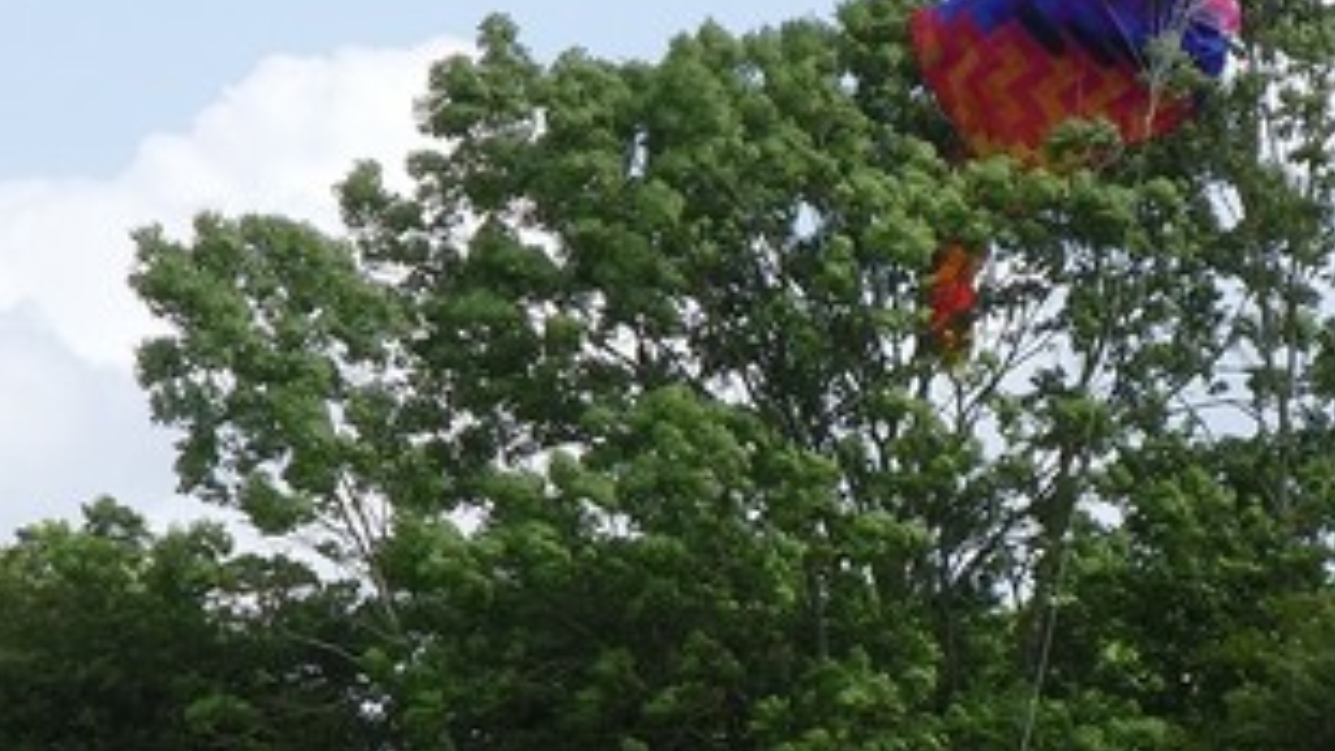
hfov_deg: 5.9
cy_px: 528
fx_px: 12886
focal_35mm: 364
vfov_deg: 3.3
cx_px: 1067
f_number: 5.1
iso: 80
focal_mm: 26.6
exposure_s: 1/317
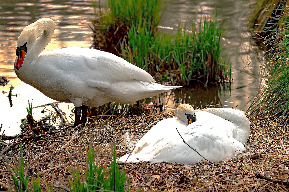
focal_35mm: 202
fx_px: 1620
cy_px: 96
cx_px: 144
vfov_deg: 6.8
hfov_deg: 10.2
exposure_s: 1/640
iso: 320
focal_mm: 135
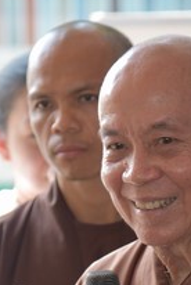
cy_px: 340
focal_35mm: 378
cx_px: 123
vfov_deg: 5.4
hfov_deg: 3.6
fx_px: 2998
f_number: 4
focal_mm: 120
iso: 400
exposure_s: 1/250
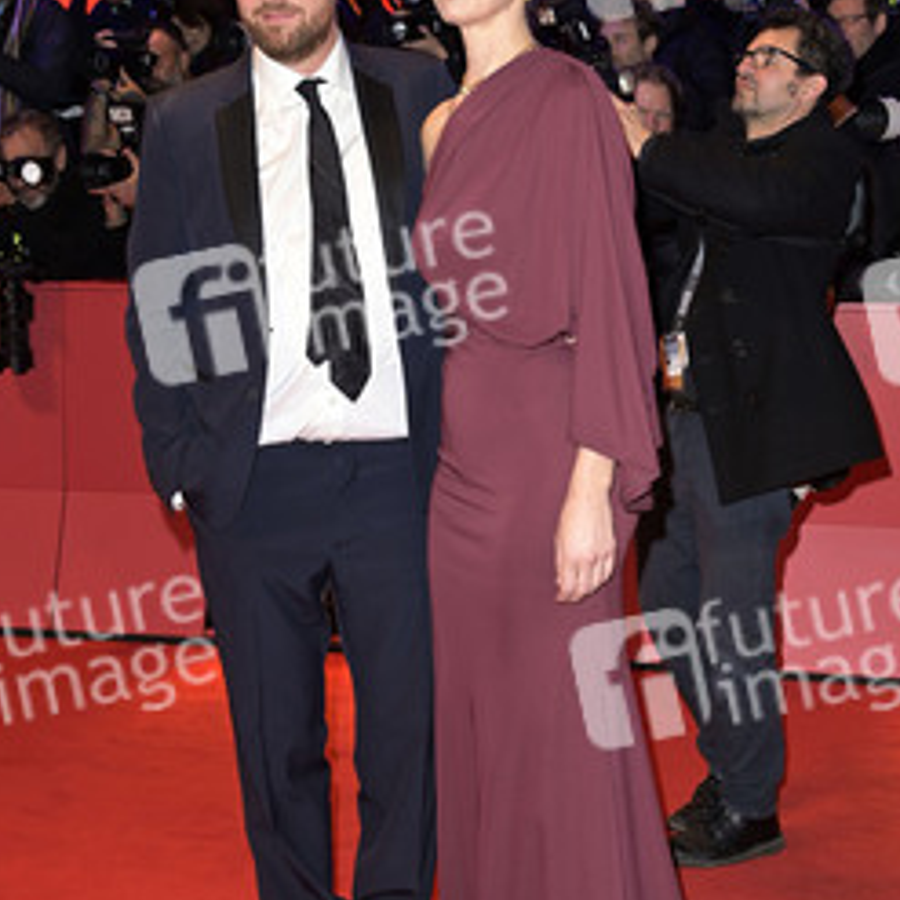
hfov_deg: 26.1
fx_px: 1941
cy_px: 481
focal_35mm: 66
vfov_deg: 26.1
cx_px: 426
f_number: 5
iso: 800
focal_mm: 48
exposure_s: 1/160
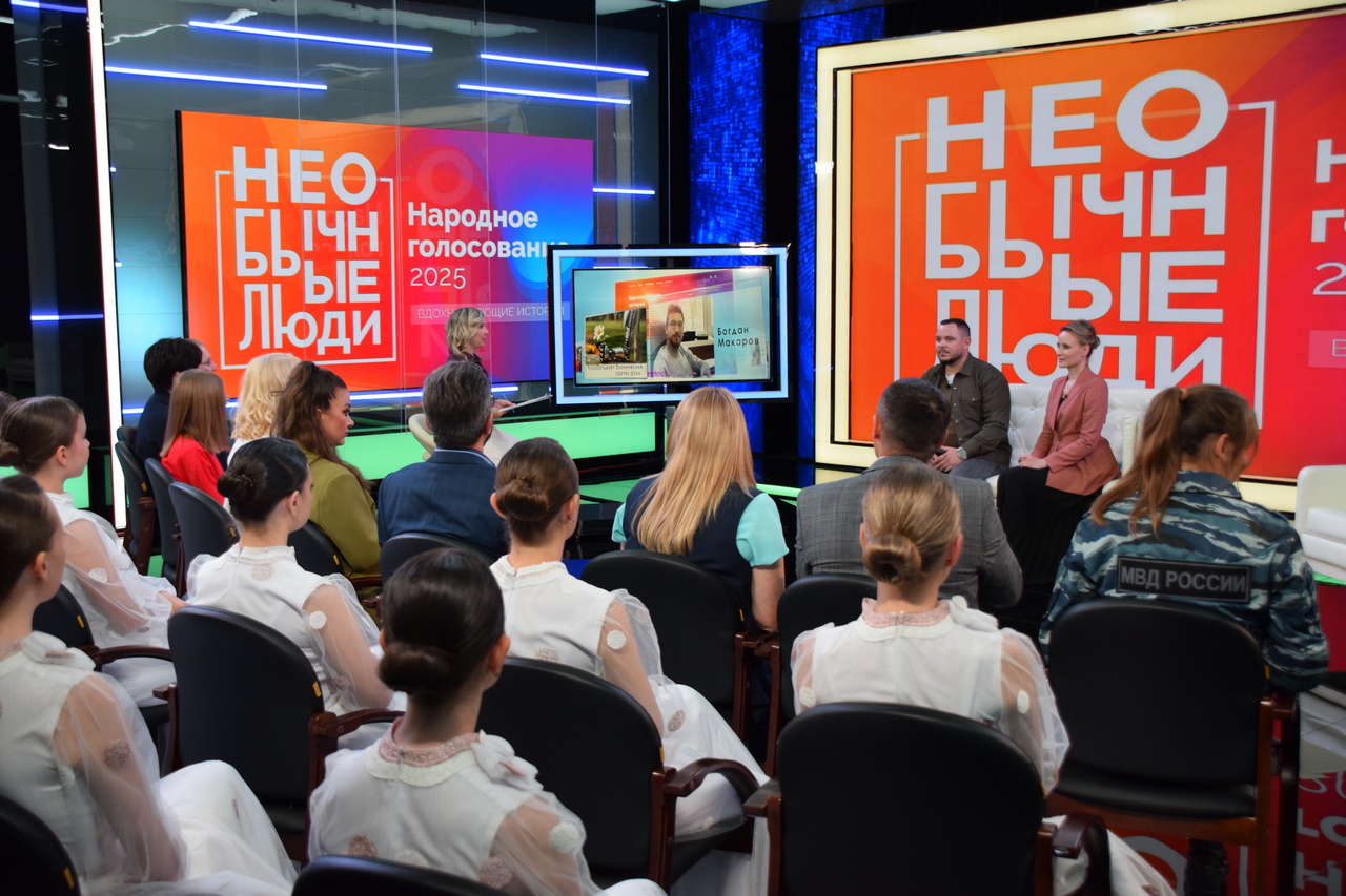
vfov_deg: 31.9
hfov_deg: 46.4
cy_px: 448
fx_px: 1570
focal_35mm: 42
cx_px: 673
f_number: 4
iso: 900
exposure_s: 1/60
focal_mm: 28
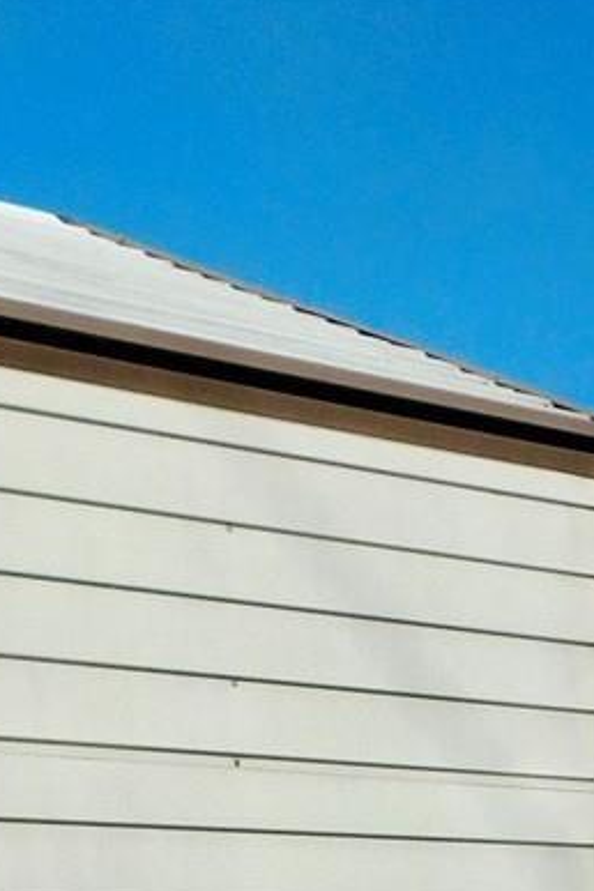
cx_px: 1773
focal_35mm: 99
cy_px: 960
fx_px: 2450
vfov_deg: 19.8
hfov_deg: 10.2
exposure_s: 1/1000
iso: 125
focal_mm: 4
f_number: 6
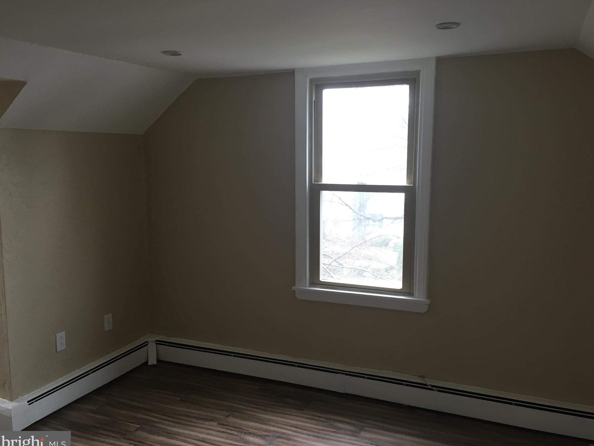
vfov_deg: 46.8
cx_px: 303
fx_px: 515
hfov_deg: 60.0
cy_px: 225
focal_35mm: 30
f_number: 2.2
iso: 100
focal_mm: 4.15
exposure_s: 1/33
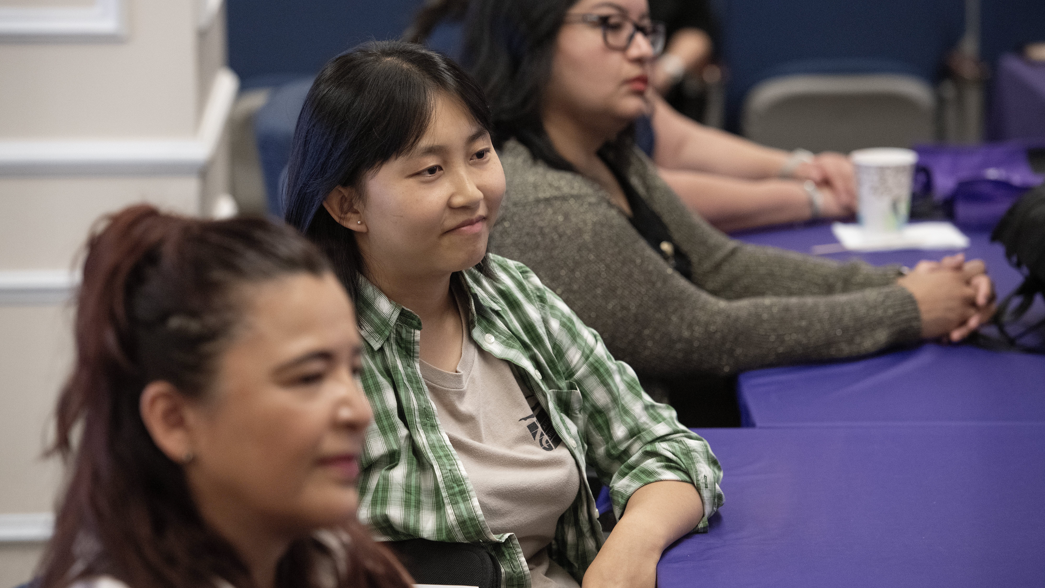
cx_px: 522
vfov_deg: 8.5
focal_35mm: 142
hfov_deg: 15.1
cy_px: 289
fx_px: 3935
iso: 3200
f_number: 4
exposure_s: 1/125
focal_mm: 135
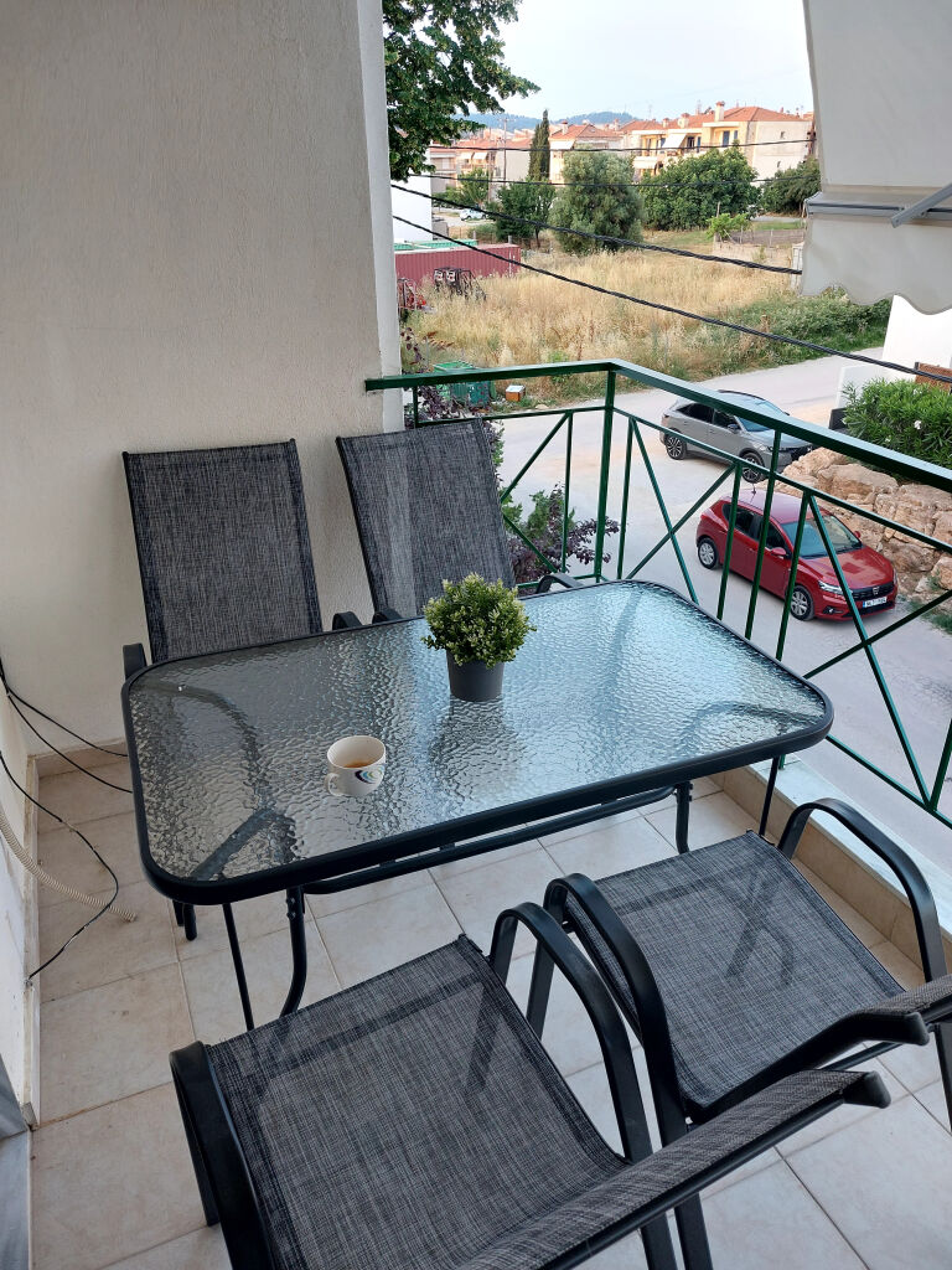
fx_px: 880
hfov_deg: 56.8
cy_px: 635
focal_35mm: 24
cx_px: 476
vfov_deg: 71.6
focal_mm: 5.23
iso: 50
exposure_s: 1/50
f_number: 1.8
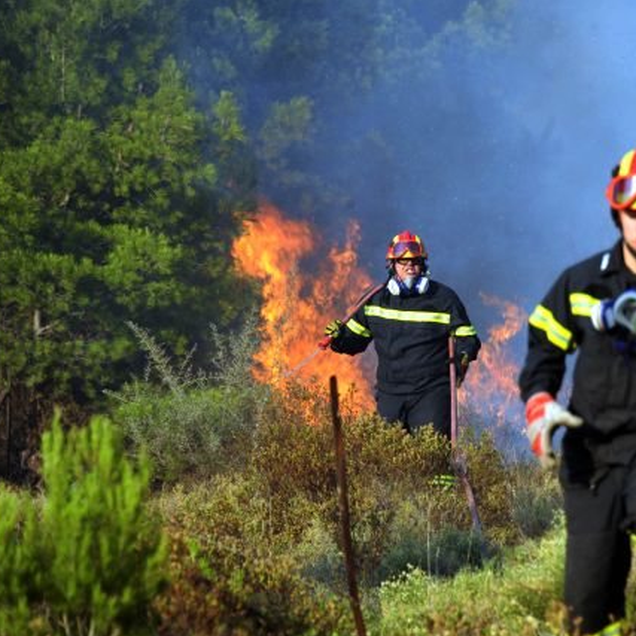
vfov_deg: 8.5
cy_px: 318
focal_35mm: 206
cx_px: 439
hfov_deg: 8.5
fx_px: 4282
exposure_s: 1/200
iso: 200
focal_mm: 160
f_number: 6.3
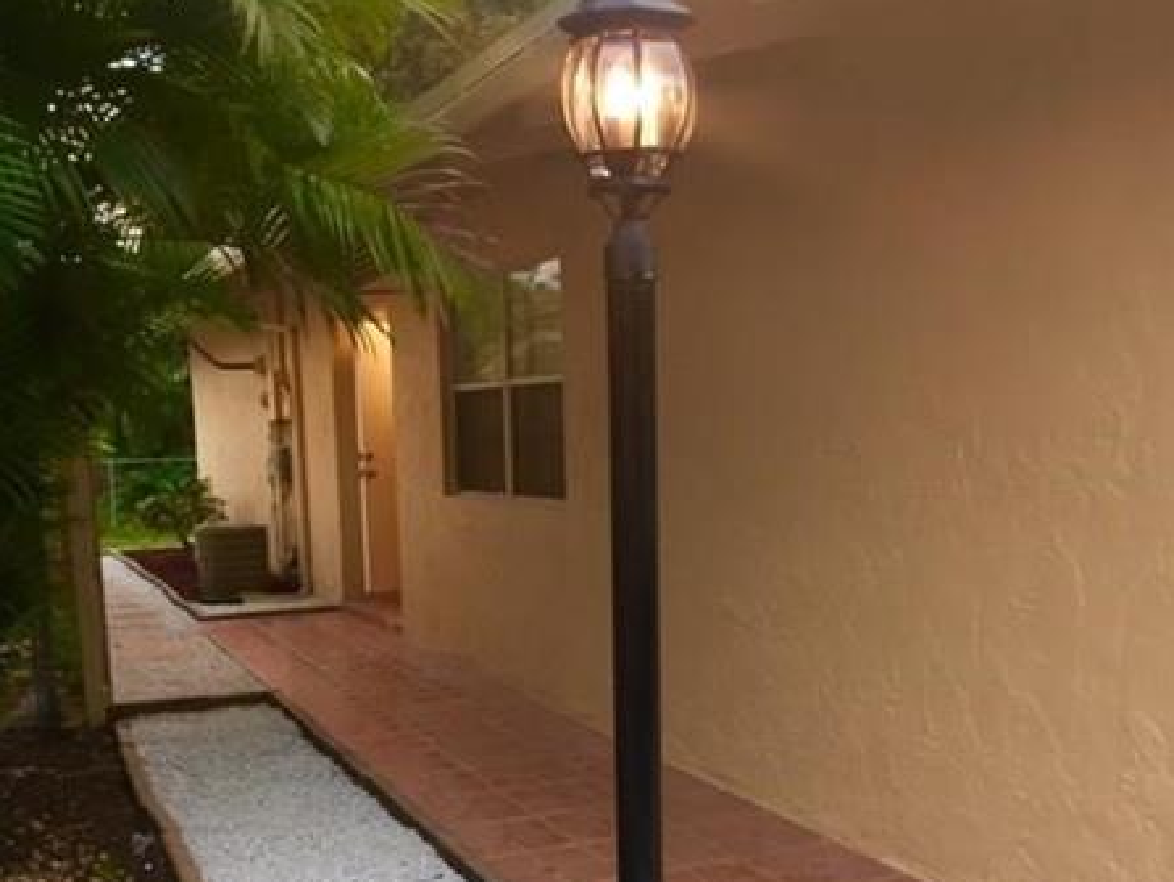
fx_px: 1323
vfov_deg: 36.3
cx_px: 590
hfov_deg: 47.8
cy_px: 616
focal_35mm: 39
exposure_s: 1/30
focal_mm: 4.15
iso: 32
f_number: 2.2
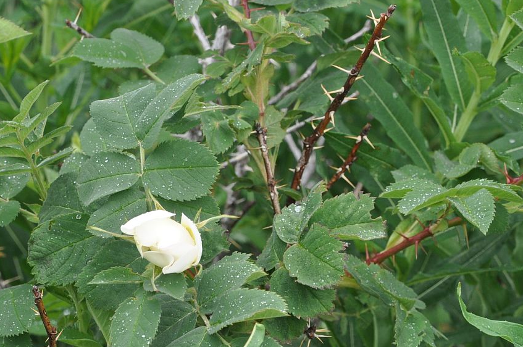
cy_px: 260
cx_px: 169
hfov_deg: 11.9
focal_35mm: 173
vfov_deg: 7.9
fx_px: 2506
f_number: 11
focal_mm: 75
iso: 400
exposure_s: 1/125
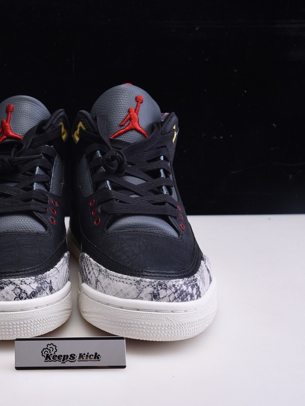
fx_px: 822
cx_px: 43
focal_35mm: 70
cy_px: 202
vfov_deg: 27.8
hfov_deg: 20.7
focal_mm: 48
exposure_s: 1/125
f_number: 11
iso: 100
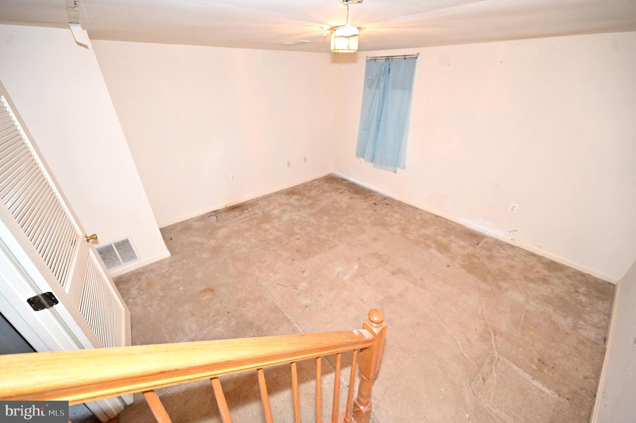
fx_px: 247
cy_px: 212
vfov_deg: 81.1
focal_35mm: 14
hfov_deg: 104.3
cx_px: 318
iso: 1400
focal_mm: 14
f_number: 4
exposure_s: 1/100
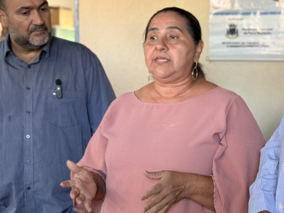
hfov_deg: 25.9
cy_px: 80
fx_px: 615
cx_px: 173
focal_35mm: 75
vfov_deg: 19.6
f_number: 1.78
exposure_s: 1/40
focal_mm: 6.76
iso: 250
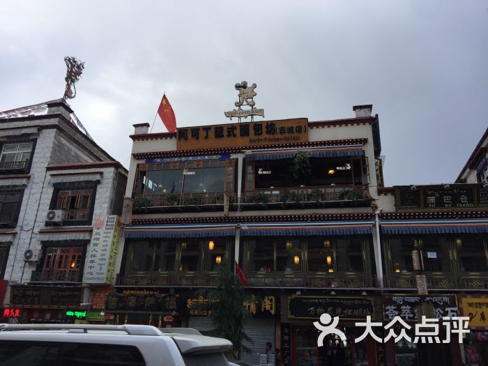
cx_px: 244
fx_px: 409
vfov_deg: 48.2
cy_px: 183
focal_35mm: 29
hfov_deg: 61.7
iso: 32
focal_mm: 4.15
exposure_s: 1/338
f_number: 2.2
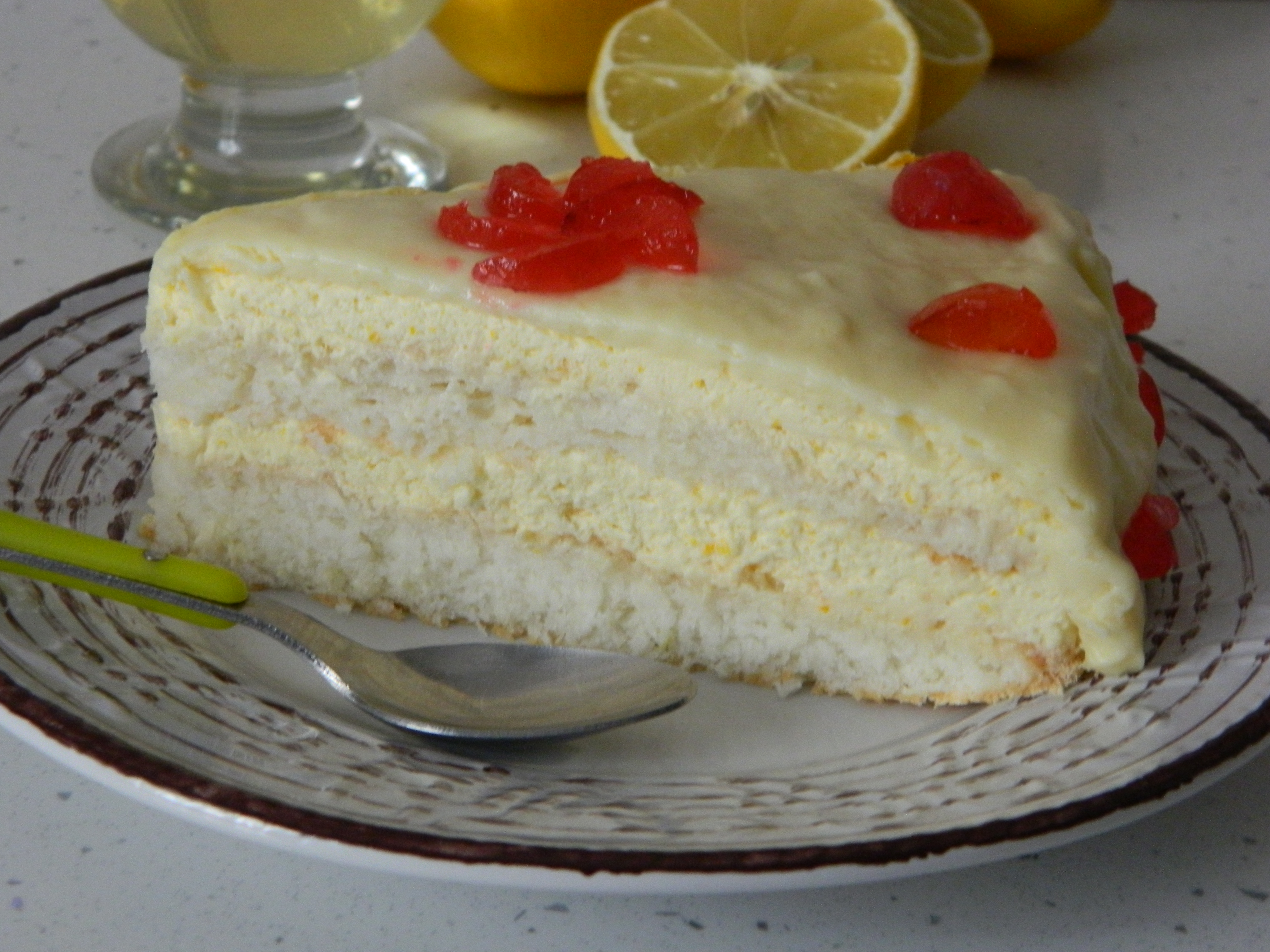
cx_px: 635
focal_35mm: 84
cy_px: 476
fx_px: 3082
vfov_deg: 17.6
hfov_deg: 23.3
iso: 400
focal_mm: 15.1
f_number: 4.2
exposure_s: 1/50
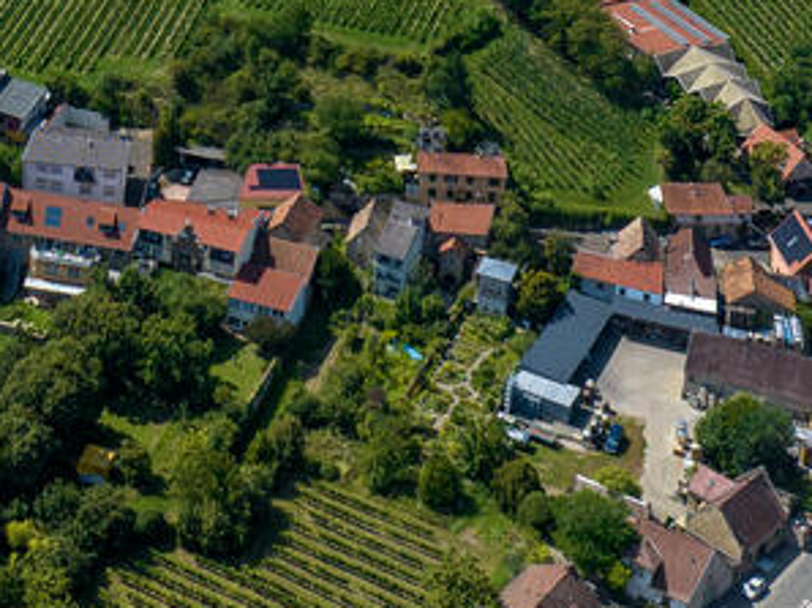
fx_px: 2016
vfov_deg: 15.0
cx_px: -60
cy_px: -469
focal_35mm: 86
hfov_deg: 21.7
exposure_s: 1/2000
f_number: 3.5
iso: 100
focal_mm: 12.29
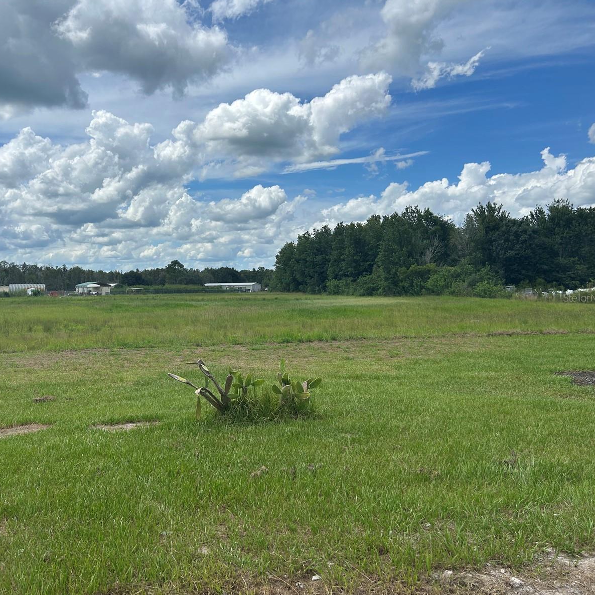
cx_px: 209
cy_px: 298
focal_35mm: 31
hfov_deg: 51.8
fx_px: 603
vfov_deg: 52.5
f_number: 1.5
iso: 50
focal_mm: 5.7
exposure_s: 1/6993
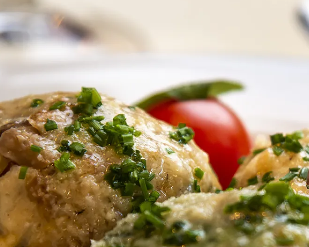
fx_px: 2788
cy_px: 158
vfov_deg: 5.1
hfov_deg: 6.3
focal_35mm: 305
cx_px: 285
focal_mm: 112
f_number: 6.3
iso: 320
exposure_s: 1/60
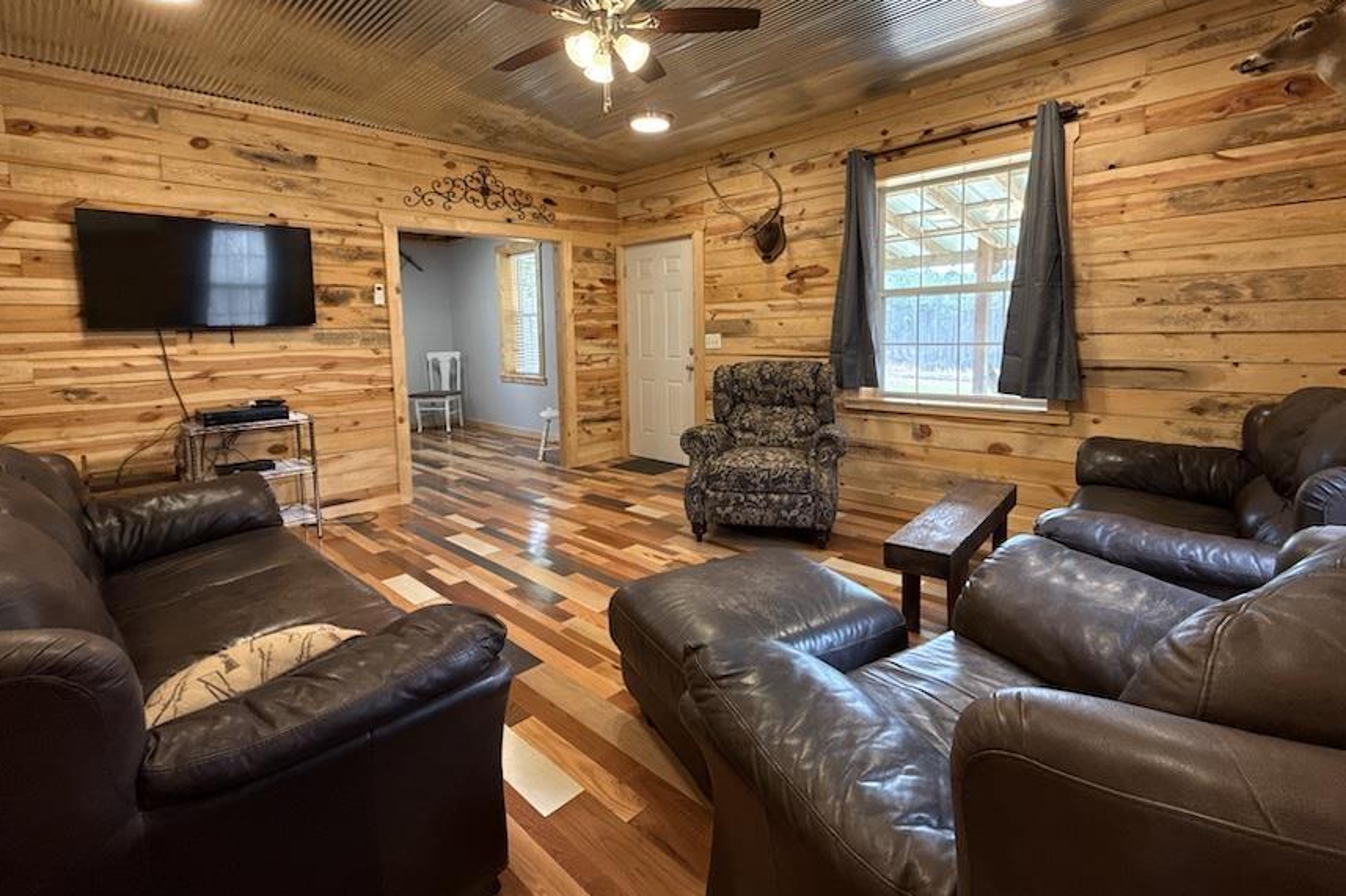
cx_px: 699
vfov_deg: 70.1
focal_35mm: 17
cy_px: 384
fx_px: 635
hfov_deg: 93.2
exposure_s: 1/120
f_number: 2.2
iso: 400
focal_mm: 2.22
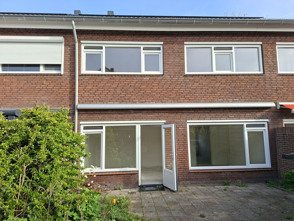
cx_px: 147
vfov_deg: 58.9
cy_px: 110
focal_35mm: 23
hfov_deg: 73.9
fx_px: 195
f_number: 1.8
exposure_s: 1/814
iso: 50
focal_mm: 5.54
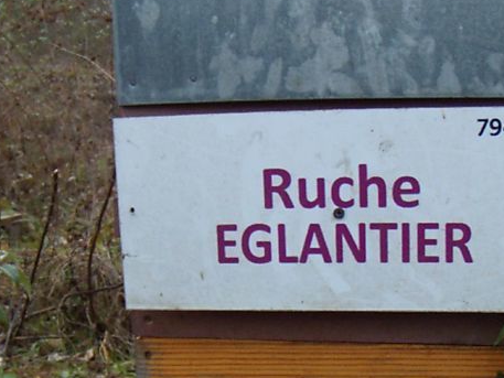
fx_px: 918
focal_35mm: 63
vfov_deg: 23.0
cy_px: 296
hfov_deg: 30.7
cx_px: 269
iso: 200
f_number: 3.6
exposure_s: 1/60
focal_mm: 6.4
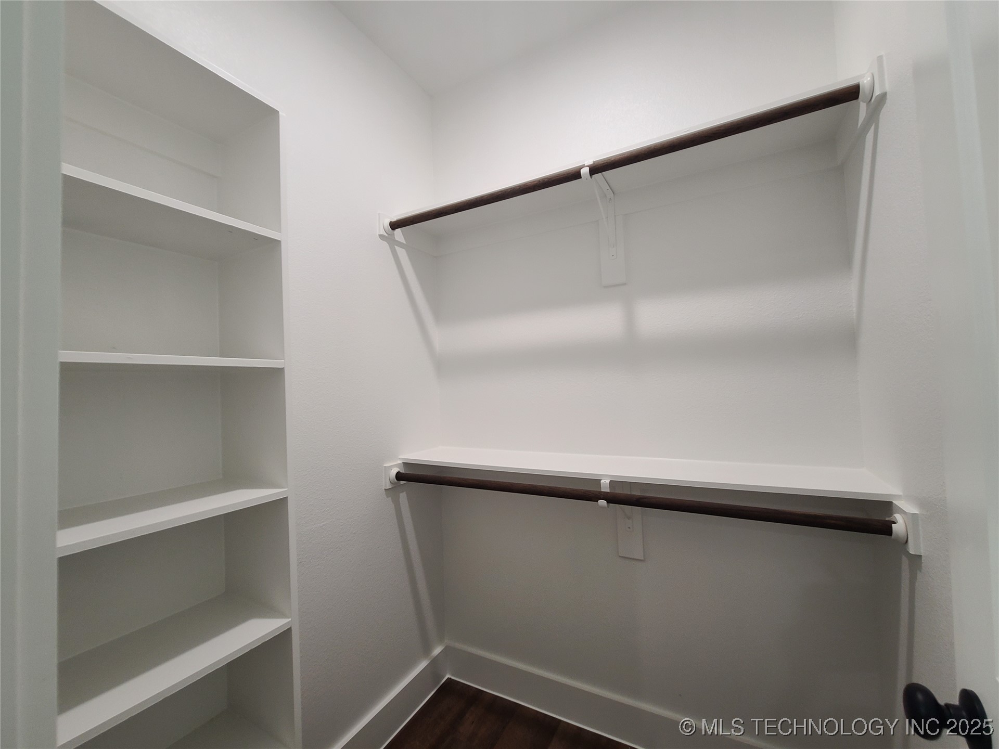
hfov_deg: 106.2
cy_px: 374
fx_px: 375
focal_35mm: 13
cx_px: 500
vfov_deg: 89.9
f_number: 2.2
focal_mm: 2.2
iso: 160
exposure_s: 1/60
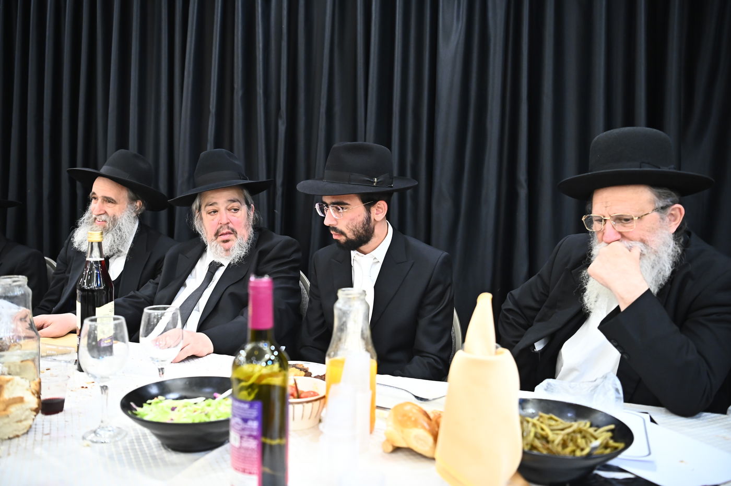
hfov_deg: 62.0
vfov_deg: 43.6
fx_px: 609
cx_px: 366
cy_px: 243
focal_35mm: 30
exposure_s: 1/200
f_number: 3.2
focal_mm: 30
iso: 3200
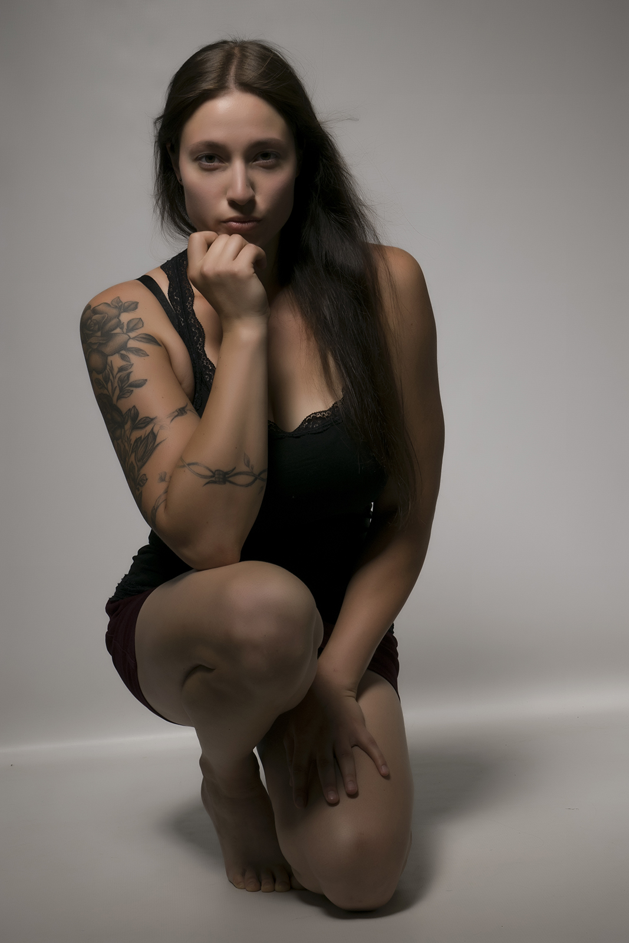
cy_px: 472
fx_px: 1965
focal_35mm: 75
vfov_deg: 27.0
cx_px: 314
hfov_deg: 18.2
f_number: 16
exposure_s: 1/100
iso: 100
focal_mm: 50
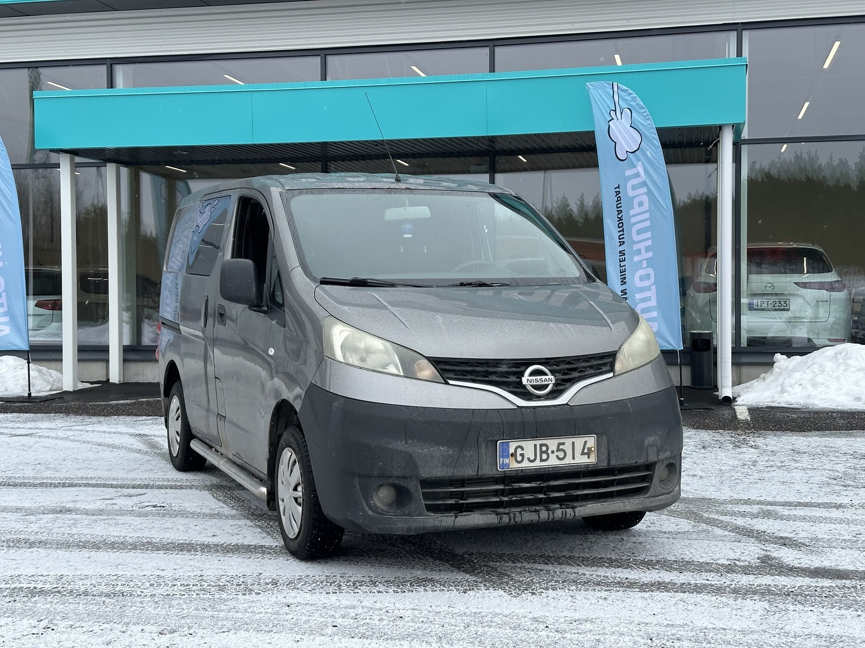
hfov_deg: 39.7
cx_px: 432
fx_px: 1199
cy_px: 324
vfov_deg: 30.3
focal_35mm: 48
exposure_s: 1/709
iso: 64
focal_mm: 6.86
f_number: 1.78
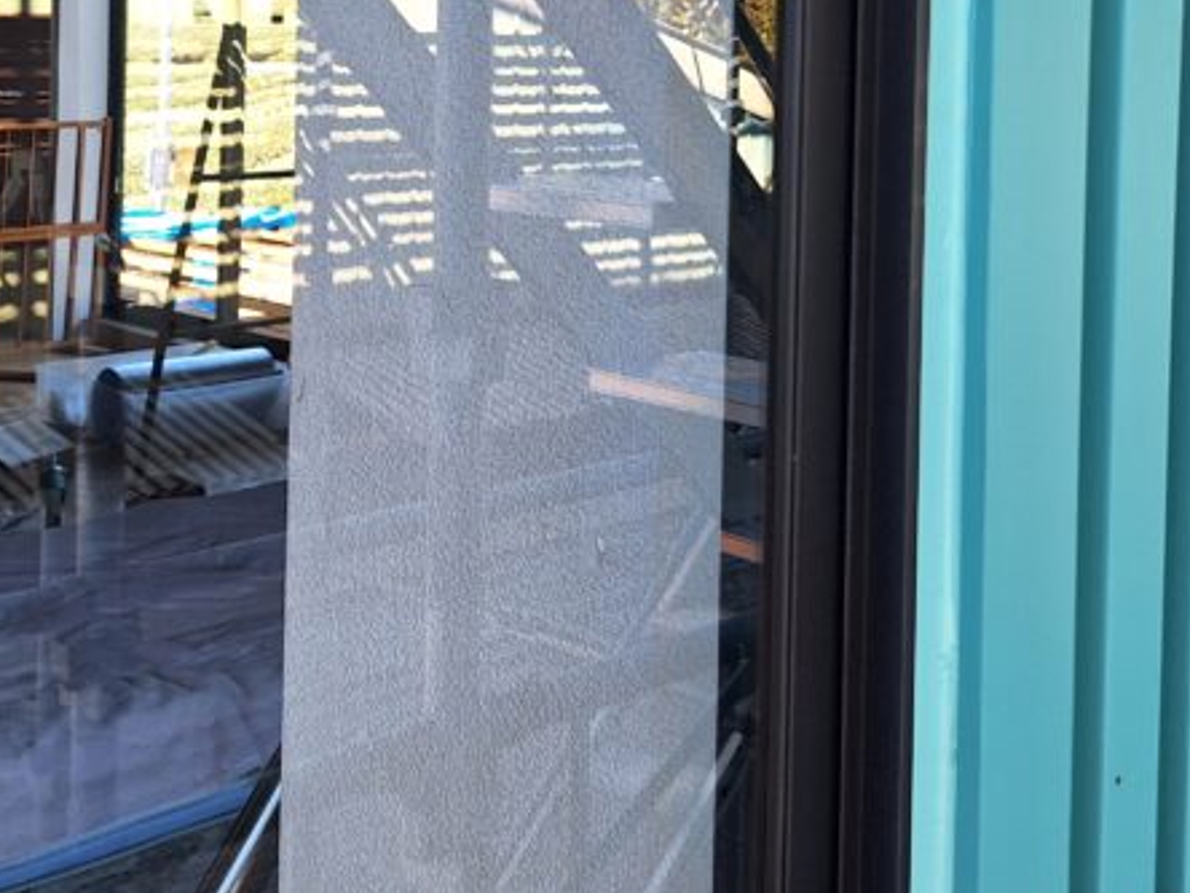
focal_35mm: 53
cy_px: 105
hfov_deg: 36.0
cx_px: 729
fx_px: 1822
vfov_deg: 26.7
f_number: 1.8
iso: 40
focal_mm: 5.54
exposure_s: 1/184
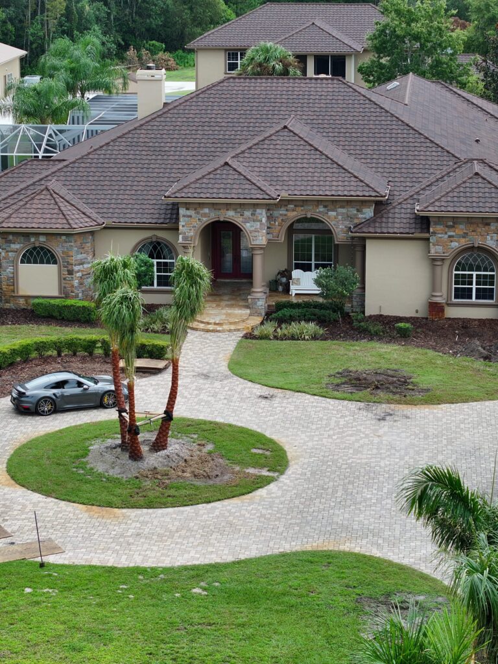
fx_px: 1343
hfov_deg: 21.0
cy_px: 332
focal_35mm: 70
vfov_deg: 27.8
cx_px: 249
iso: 100
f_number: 2.8
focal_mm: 19.35
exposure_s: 1/25
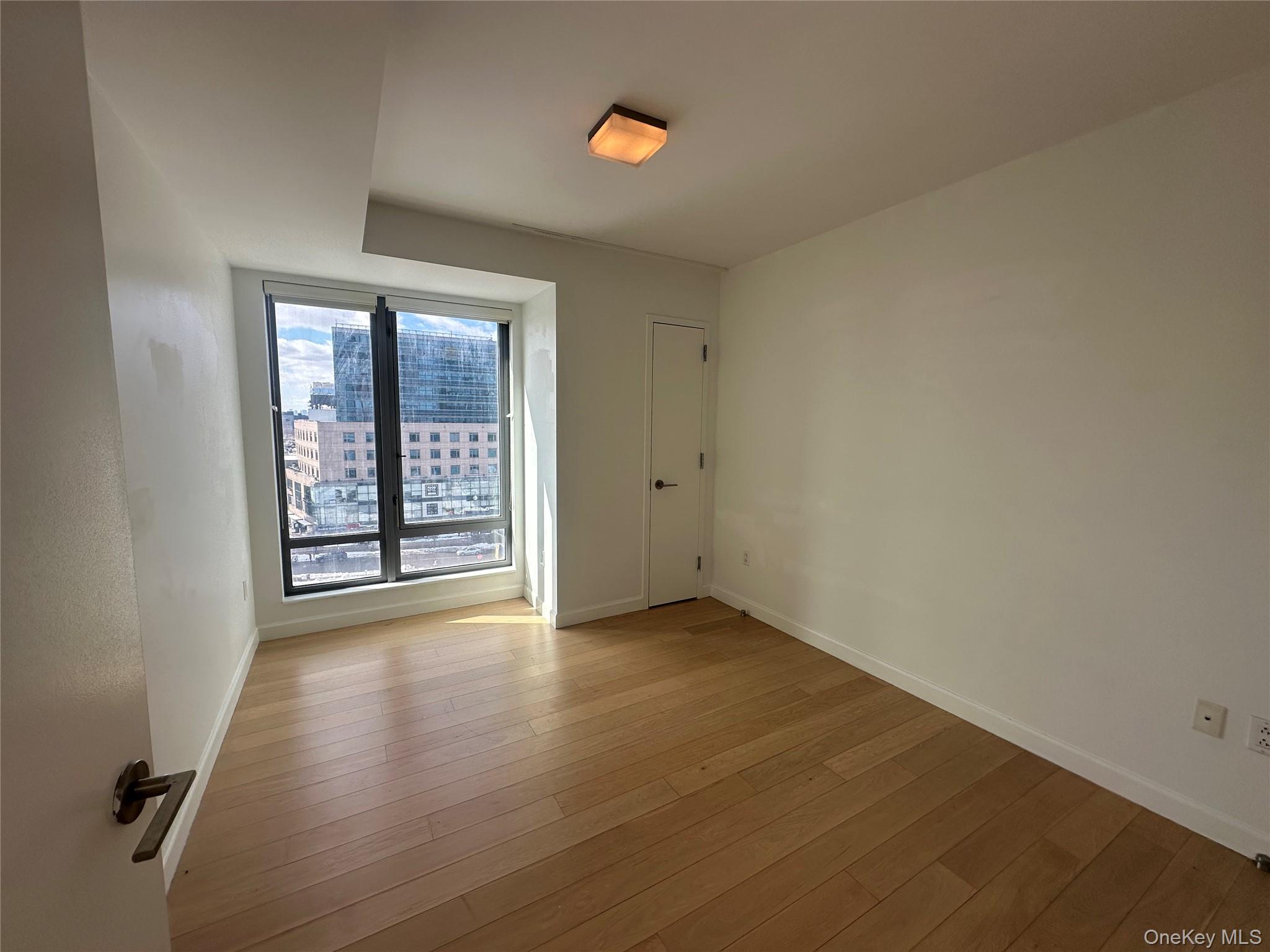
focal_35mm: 14
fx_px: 514
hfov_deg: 102.1
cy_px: 476
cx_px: 635
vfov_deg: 85.7
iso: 40
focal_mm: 2.22
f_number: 2.2
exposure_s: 1/643
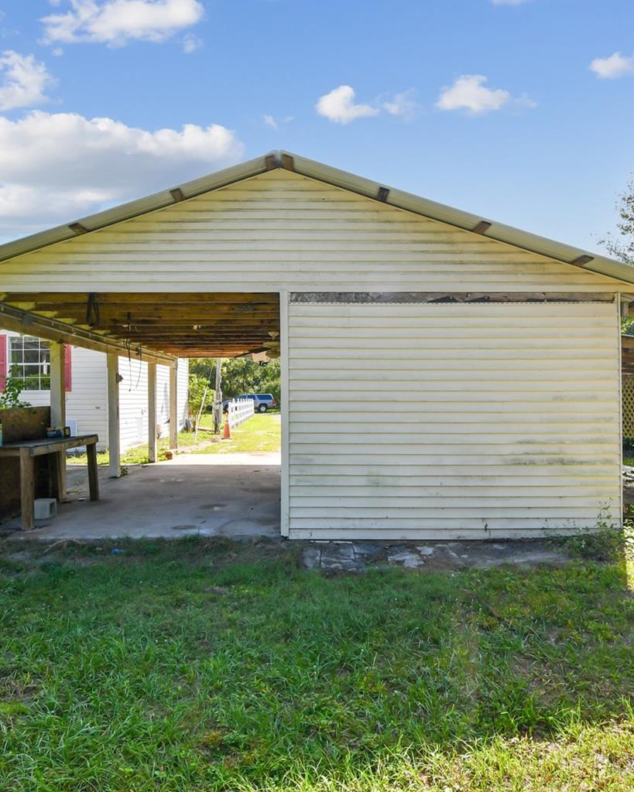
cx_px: 365
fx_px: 516
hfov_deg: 62.8
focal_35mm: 22
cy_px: 399
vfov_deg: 75.0
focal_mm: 10
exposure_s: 1/250
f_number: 7.1
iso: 100
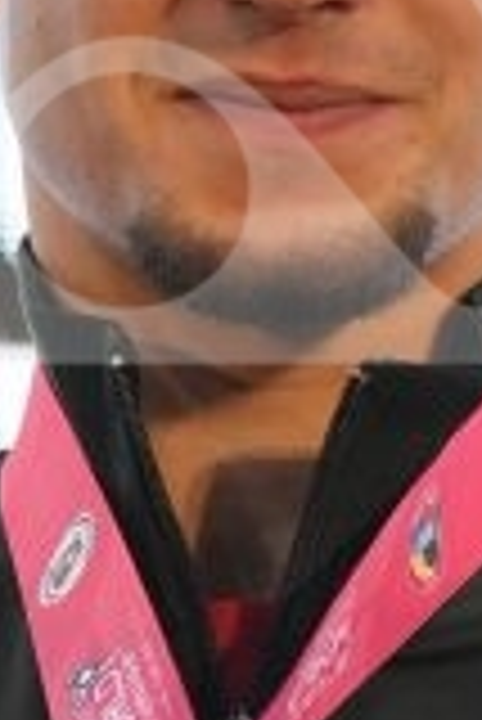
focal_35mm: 2243
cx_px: 324
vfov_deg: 0.9
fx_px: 44946
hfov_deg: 0.6
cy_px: 1548
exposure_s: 1/250
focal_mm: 200
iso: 400
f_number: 2.8
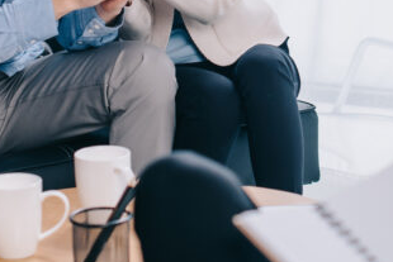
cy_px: -69
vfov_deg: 8.2
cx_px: 318
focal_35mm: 165
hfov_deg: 12.4
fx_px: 1802
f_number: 3.2
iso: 160
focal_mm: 50
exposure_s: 1/200
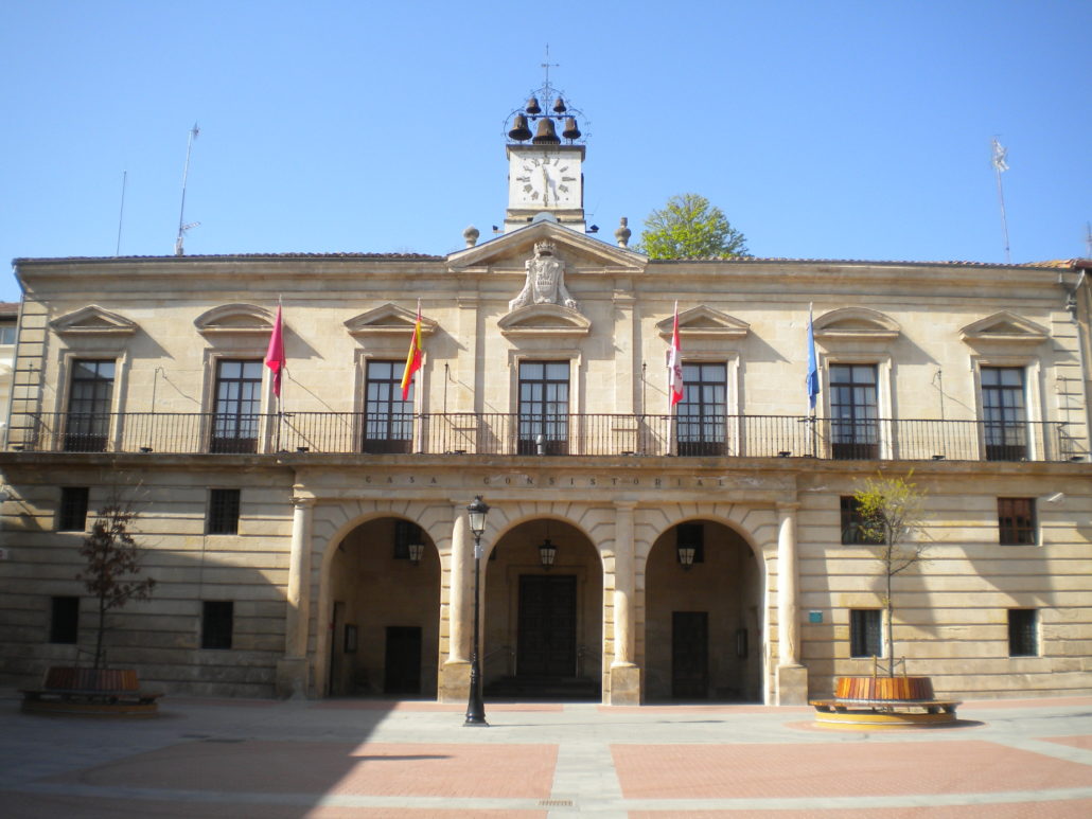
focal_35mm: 35
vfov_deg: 40.7
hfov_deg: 52.6
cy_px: 410
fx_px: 1104
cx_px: 546
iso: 80
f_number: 4.6
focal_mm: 6.3
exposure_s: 1/375
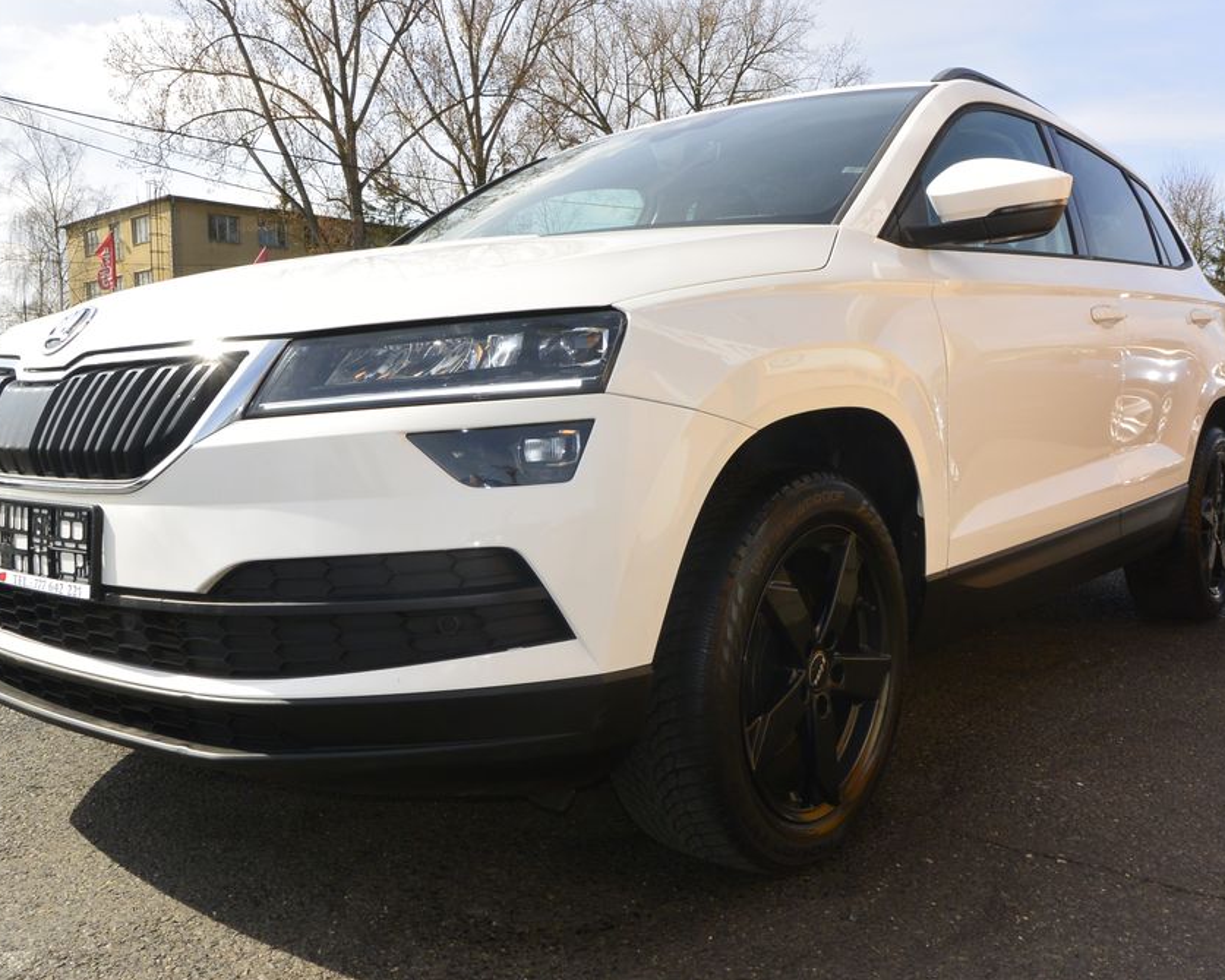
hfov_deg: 57.1
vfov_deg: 47.1
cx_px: 587
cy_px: 485
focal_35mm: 31
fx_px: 1124
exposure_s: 1/250
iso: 160
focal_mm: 10
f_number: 8
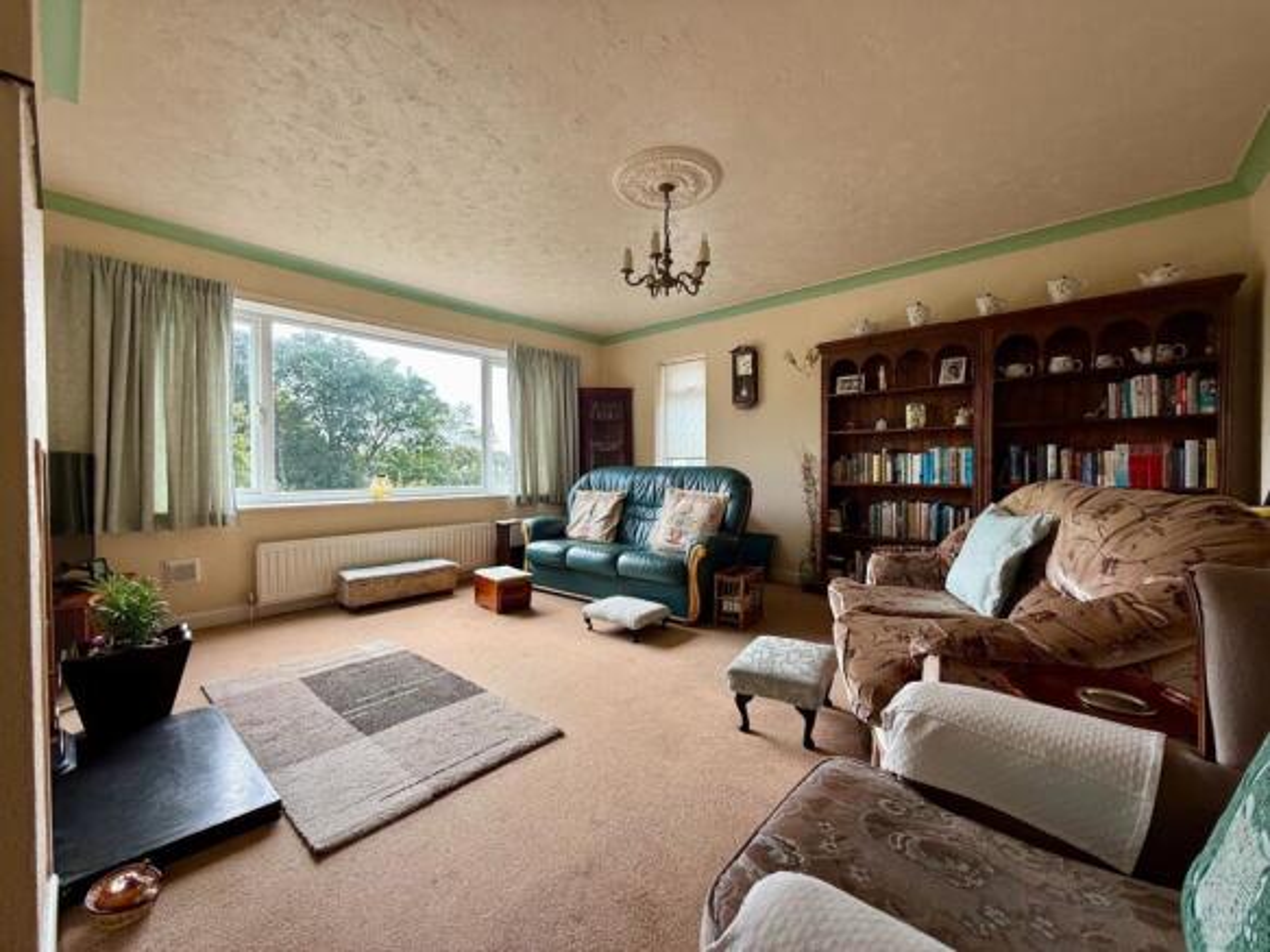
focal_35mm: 14
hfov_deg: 102.1
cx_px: 635
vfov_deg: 85.7
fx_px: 514
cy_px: 476
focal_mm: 2.22
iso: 50
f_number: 2.2
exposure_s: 1/160
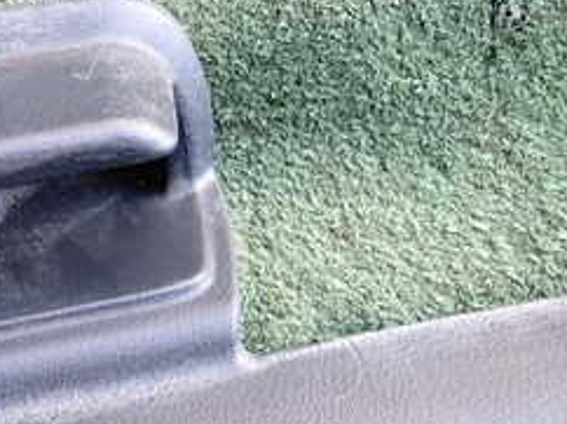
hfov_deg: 27.4
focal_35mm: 62
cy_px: 344
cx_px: -117
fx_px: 1015
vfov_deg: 23.2
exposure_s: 1/100
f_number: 2
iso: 200
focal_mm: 4.5
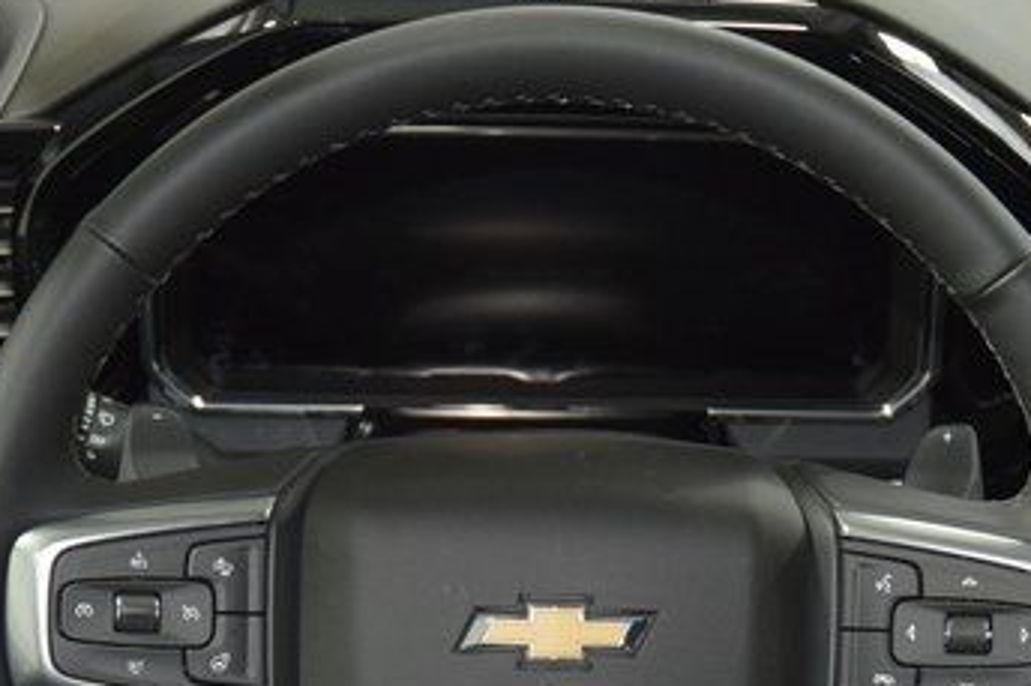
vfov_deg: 14.3
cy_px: 574
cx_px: 560
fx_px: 2719
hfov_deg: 21.5
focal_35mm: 95
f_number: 4
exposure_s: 1/40
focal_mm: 34
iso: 2200
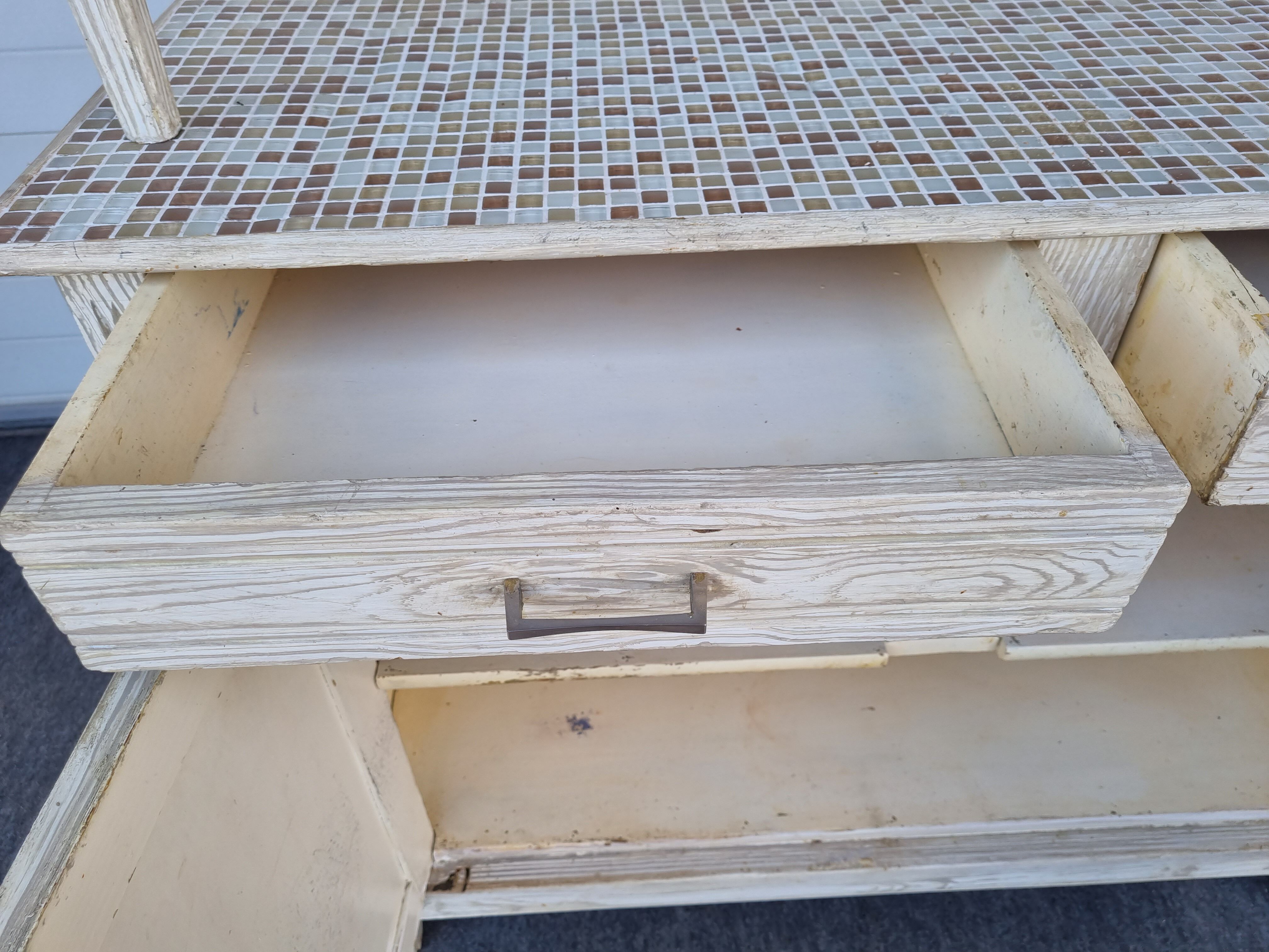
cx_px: 634
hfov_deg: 67.3
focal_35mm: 26
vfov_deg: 53.1
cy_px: 476
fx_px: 953
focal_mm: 5.4
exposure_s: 1/514
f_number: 1.8
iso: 50
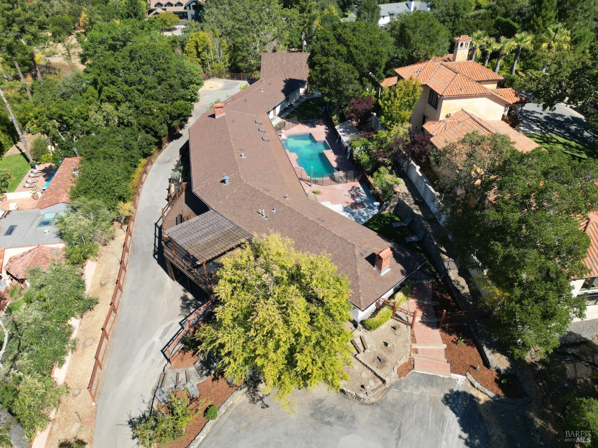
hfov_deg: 71.6
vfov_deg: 56.8
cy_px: 224
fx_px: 415
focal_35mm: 24
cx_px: 299
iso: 120
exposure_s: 1/2000
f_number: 1.7
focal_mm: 6.72
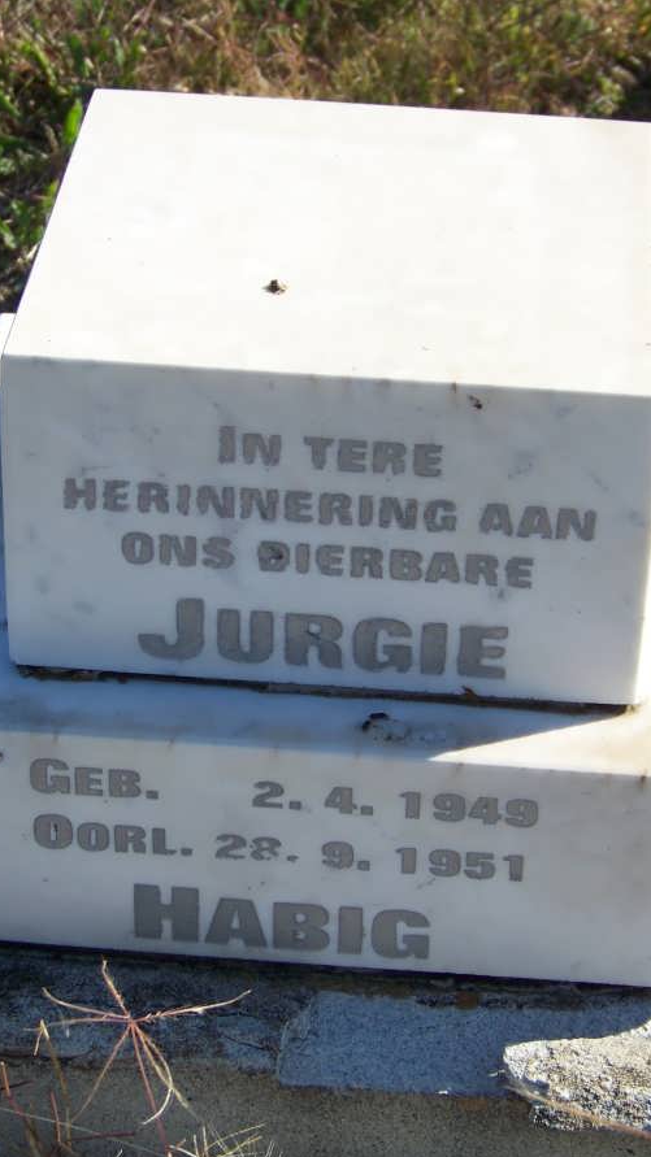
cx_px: 373
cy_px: 583
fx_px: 2793
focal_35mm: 91
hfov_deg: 13.3
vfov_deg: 23.4
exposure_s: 1/640
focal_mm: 10.5
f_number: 3.2
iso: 64
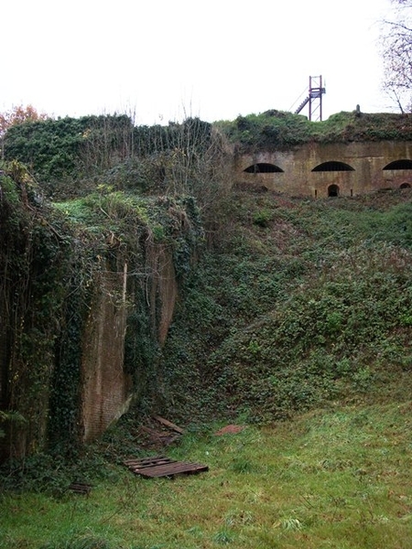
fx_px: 635
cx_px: 206
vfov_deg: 46.8
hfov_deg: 36.0
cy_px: 274
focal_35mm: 40
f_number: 3.2
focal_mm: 7.1
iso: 80
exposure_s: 1/125
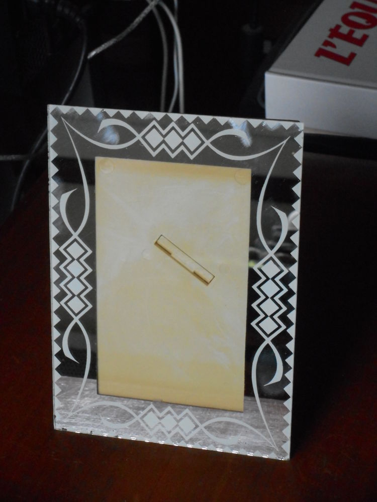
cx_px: 188
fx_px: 1292
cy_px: 251
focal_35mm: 89
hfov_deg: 16.6
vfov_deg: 22.0
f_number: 5.6
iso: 800
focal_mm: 15.9
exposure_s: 1/30
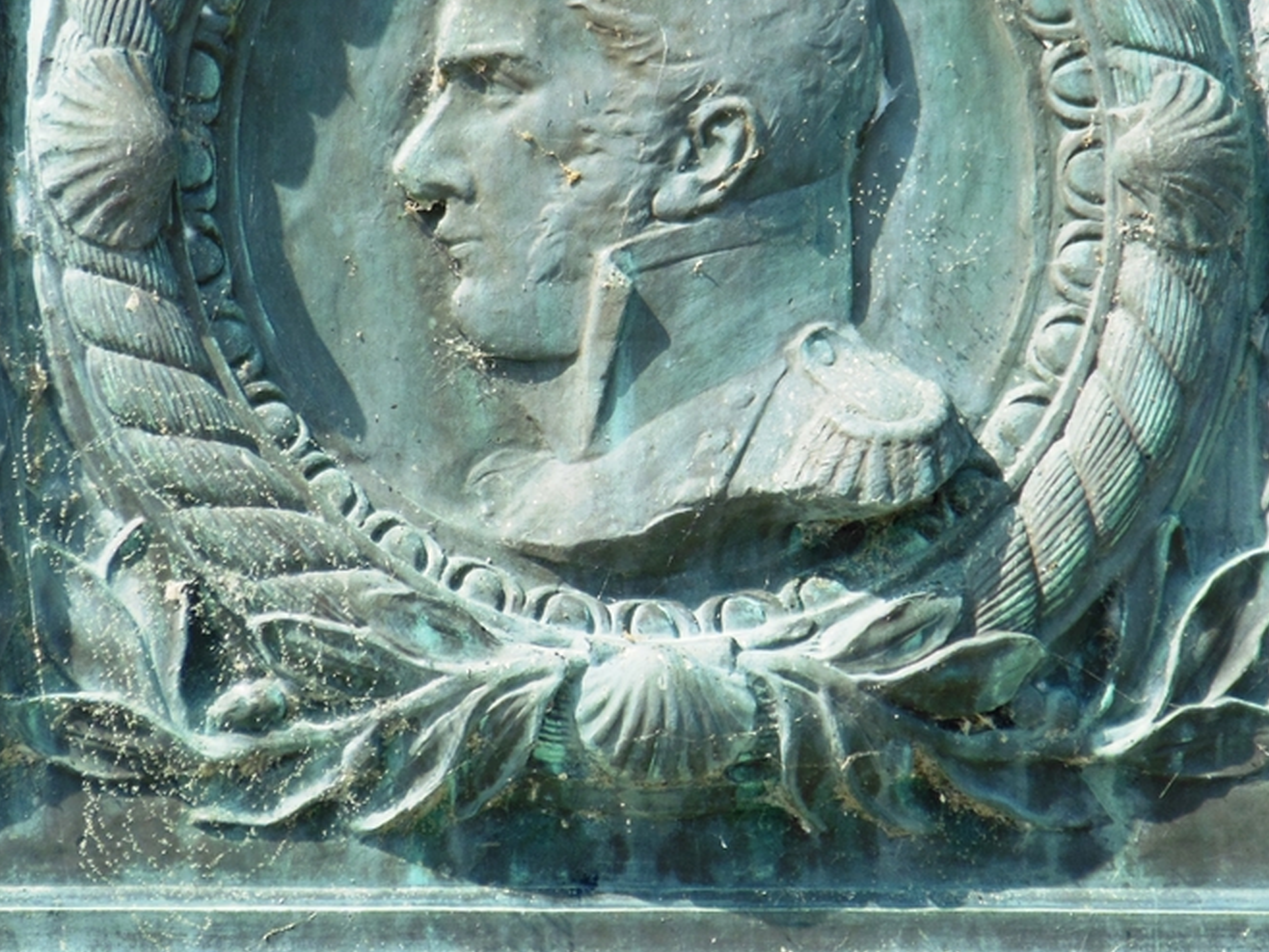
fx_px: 25891
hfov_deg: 2.8
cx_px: 613
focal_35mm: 706
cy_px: 264
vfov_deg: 2.1
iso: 125
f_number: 5.9
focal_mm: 81
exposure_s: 1/250
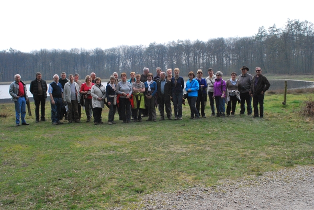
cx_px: 157
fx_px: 340
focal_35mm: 39
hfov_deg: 49.5
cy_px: 105
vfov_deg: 34.3
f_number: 13
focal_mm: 26
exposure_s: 1/640
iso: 1600
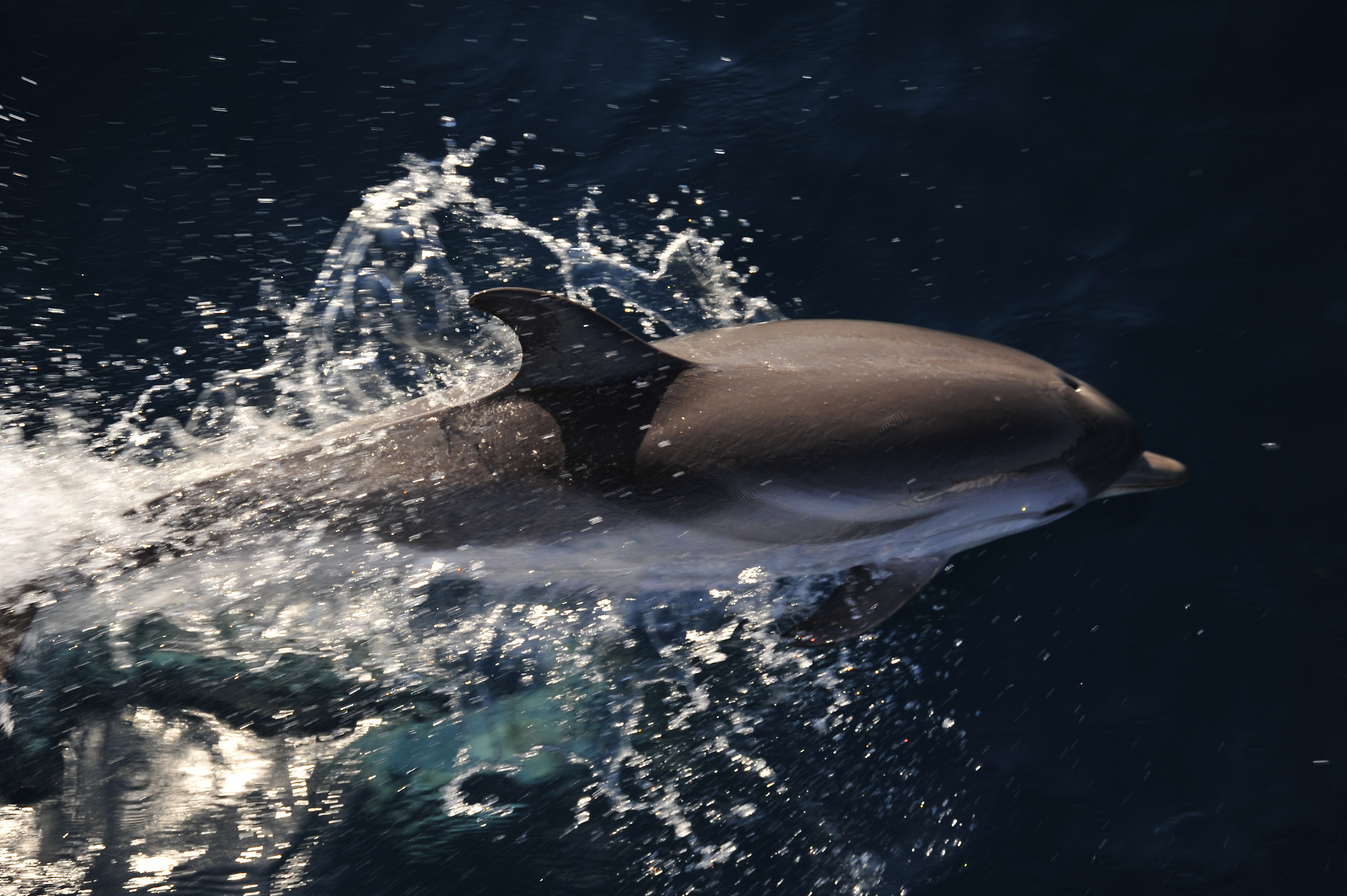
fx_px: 2318
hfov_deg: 32.4
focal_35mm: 62
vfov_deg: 21.9
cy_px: 448
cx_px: 674
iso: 200
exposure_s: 1/320
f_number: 9
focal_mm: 62
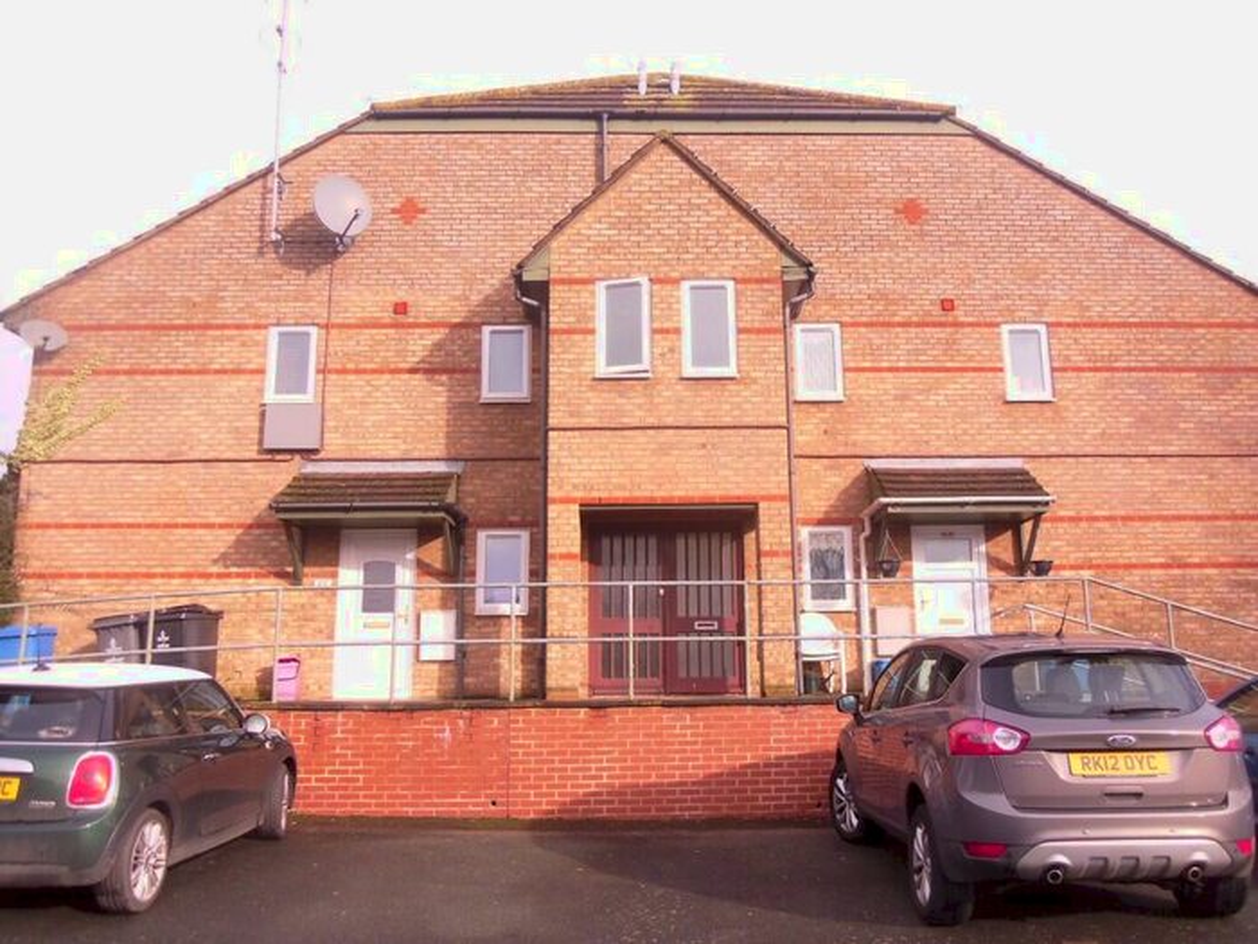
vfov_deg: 45.4
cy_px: 472
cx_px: 629
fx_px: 1127
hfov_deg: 58.4
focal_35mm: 31
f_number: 3.3
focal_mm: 5.6
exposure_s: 1/224
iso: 80
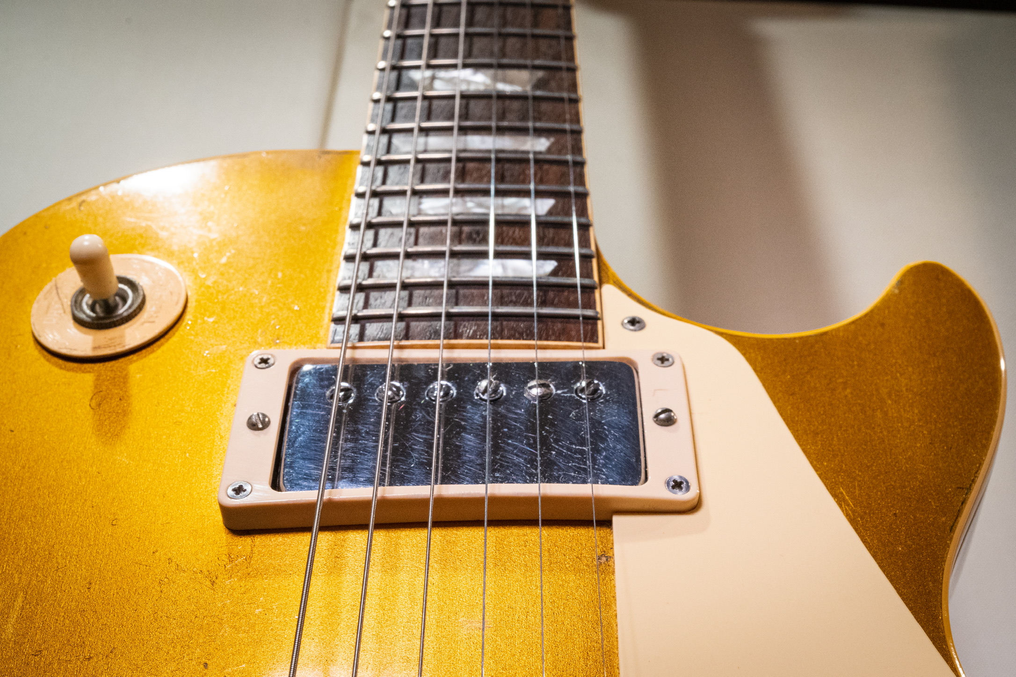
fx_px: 1129
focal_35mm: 40
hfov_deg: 48.5
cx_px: 508
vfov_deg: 33.4
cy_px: 338
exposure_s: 1/40
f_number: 14
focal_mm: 40
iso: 6400
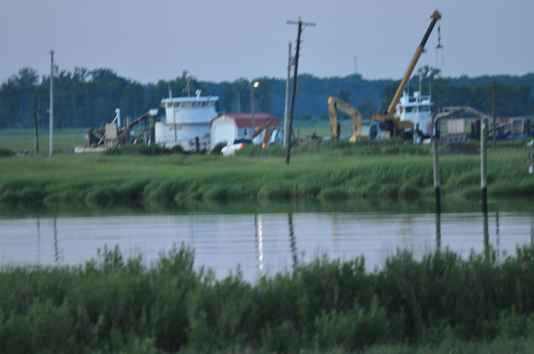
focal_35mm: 450
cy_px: 177
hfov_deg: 4.6
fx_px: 6667
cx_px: 267
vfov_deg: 3.0
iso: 1600
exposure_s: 1/60
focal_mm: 300
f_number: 5.6
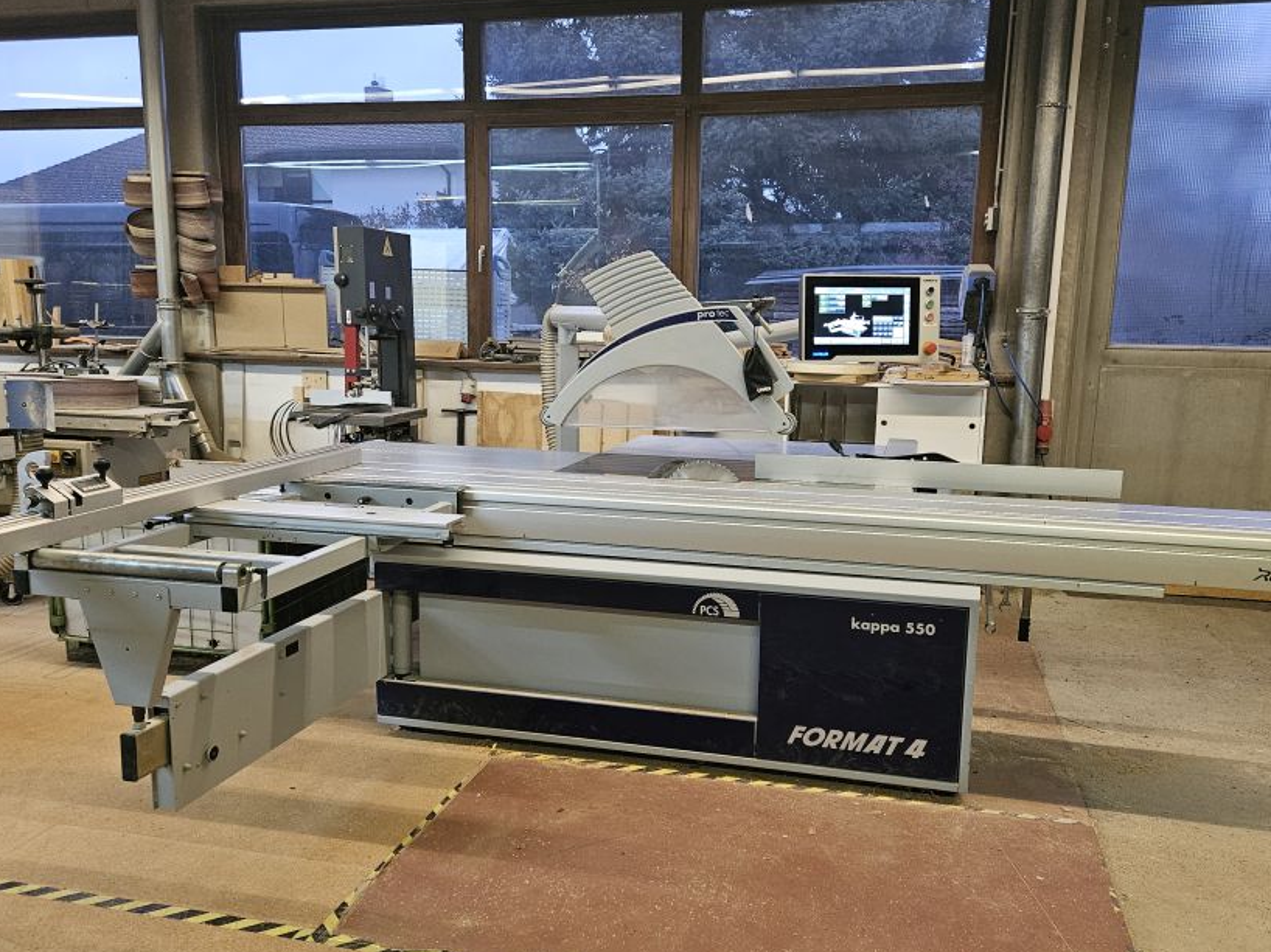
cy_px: 502
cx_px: 646
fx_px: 1101
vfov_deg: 46.8
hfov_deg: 60.0
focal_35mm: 30
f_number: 1.8
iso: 640
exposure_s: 1/50
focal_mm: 5.4
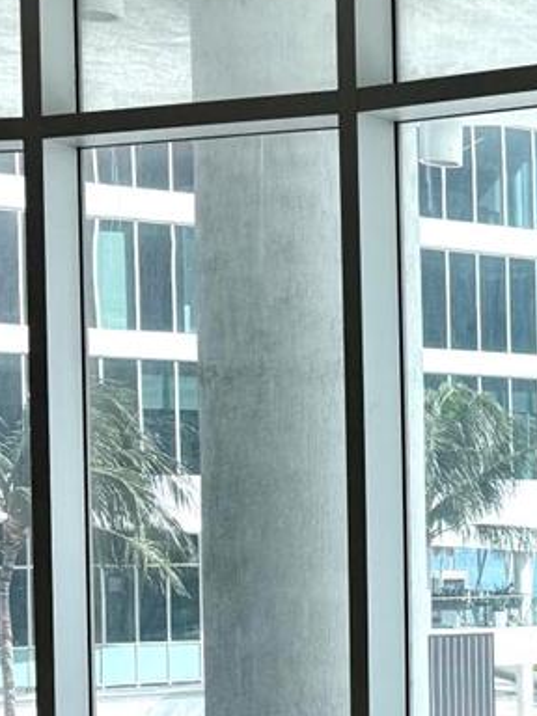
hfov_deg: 13.6
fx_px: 1986
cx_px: 1007
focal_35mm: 96
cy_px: 599
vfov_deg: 20.2
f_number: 1.78
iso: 80
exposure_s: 1/2232
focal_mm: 6.76
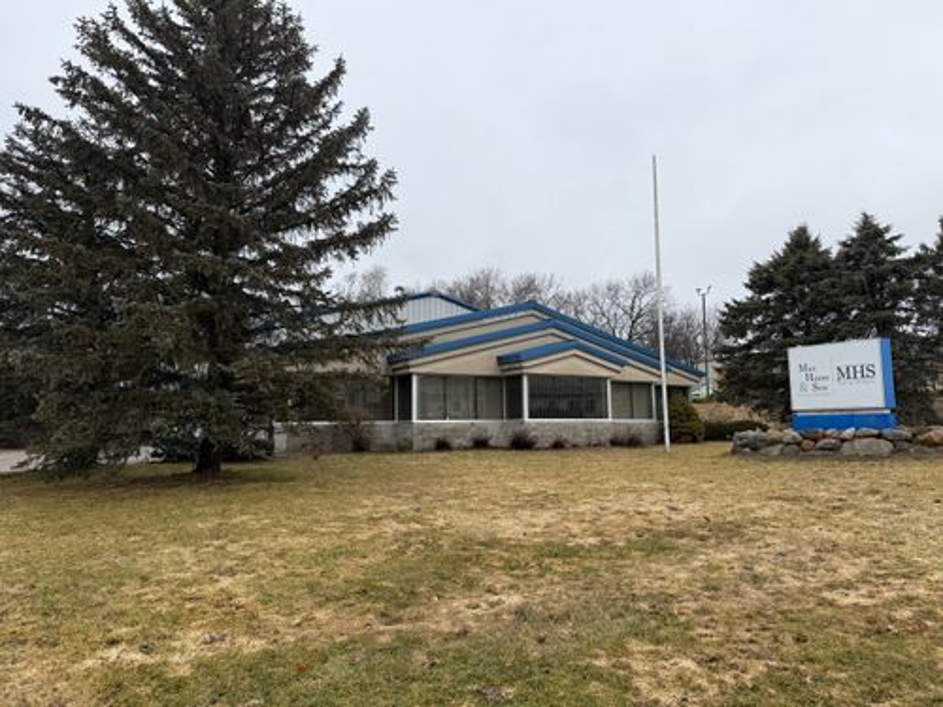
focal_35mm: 24
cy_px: 354
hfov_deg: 71.6
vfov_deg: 56.8
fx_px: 654
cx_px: 472
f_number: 1.78
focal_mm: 6.76
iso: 80
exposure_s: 1/1522
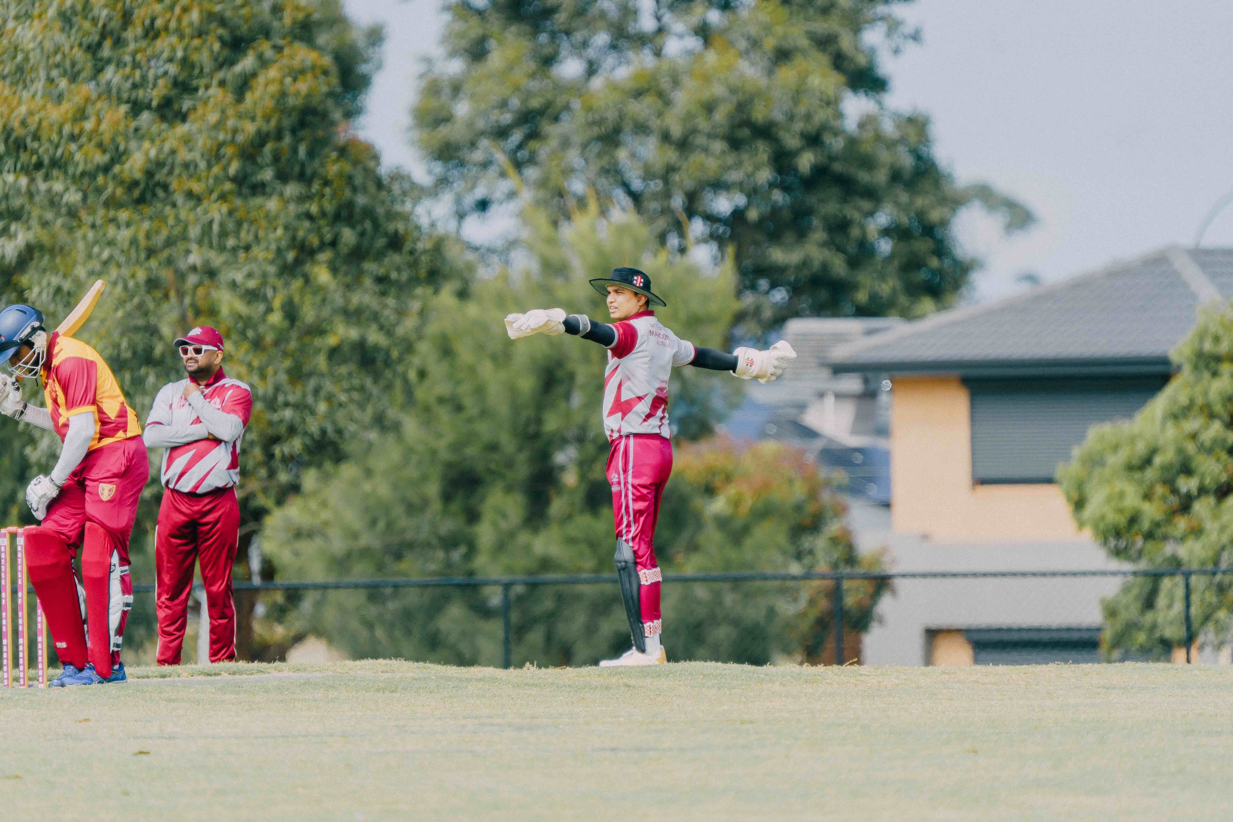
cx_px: 616
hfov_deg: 3.4
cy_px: 411
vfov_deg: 2.3
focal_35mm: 600
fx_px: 20548
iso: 320
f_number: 6.3
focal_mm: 600
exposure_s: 1/800
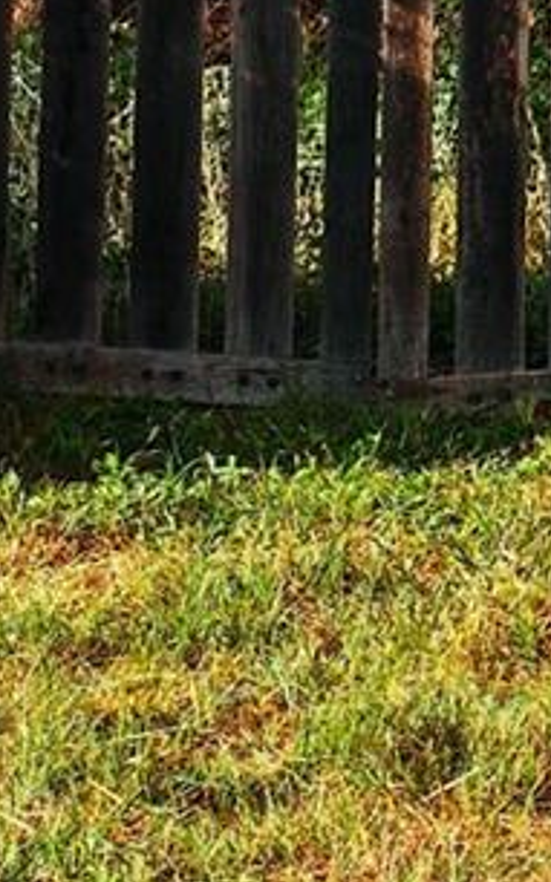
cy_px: -512
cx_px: 441
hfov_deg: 5.1
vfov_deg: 7.9
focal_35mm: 259
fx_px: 6229
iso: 200
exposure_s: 1/400
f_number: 8
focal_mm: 38
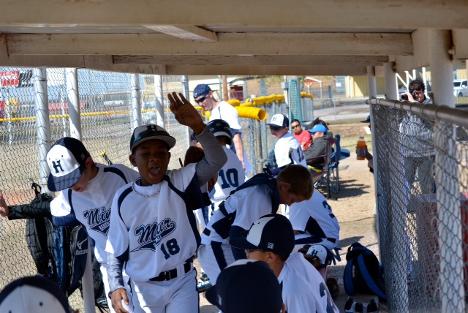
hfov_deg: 24.6
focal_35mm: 82
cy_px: 156
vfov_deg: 16.6
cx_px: 234
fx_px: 1073
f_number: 7.1
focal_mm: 55
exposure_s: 1/200
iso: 100
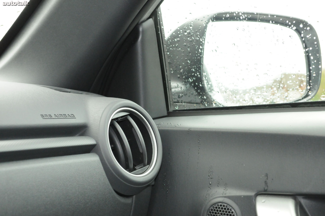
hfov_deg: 24.6
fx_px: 744
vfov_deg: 16.5
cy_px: 108
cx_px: 162
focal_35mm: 82
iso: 2500
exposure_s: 1/100
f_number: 8
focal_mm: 55
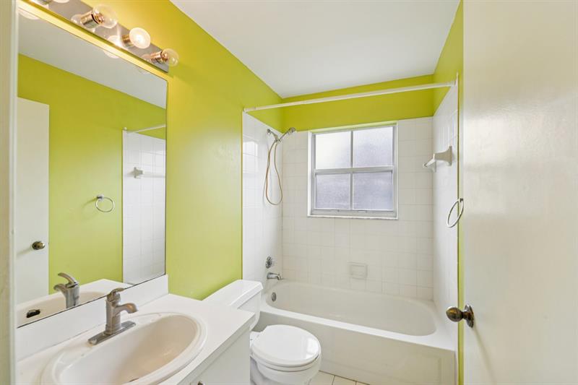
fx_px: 225
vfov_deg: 81.2
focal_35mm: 14
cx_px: 289
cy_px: 192
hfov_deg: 104.3
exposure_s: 1/8
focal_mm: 14
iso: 200
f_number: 9
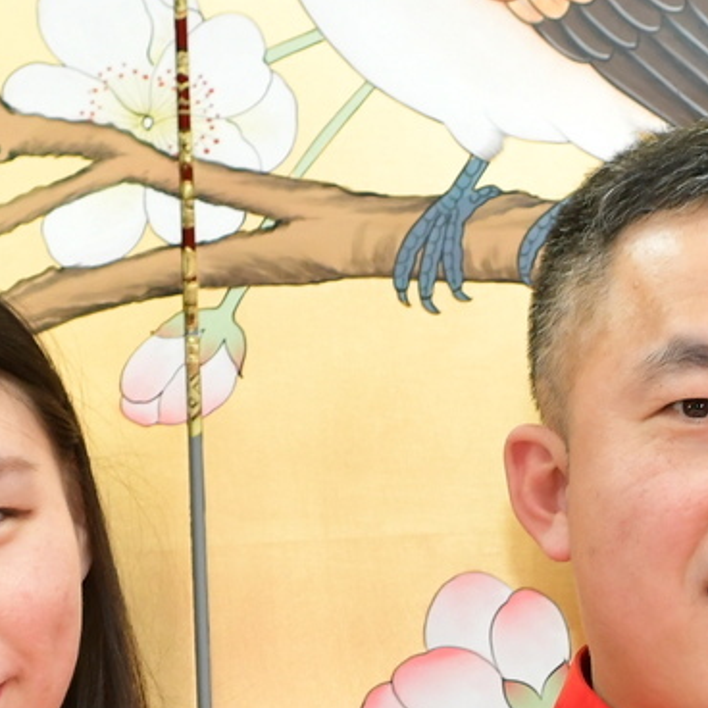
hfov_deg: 9.0
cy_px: 962
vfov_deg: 8.9
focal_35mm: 194
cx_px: 552
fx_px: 4489
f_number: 4.5
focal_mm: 35
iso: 800
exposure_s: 1/200
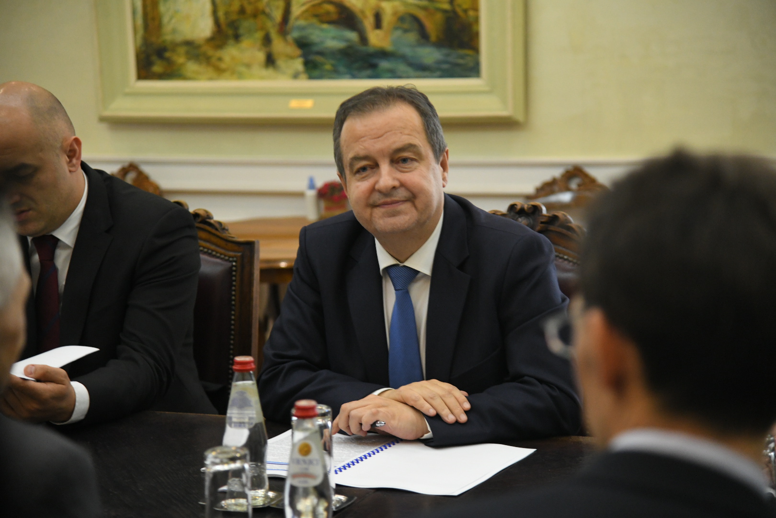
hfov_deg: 21.5
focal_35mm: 95
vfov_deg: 14.4
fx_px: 2048
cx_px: 388
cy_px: 259
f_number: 4
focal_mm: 95
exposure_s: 1/125
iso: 4000
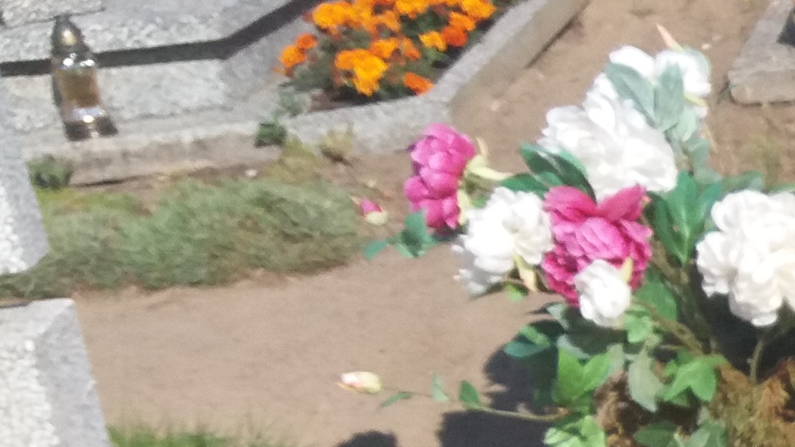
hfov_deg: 16.0
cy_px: 728
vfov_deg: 9.7
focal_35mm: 120
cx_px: 1275
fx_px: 2530
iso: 64
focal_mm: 3.7
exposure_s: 1/1643
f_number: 1.9
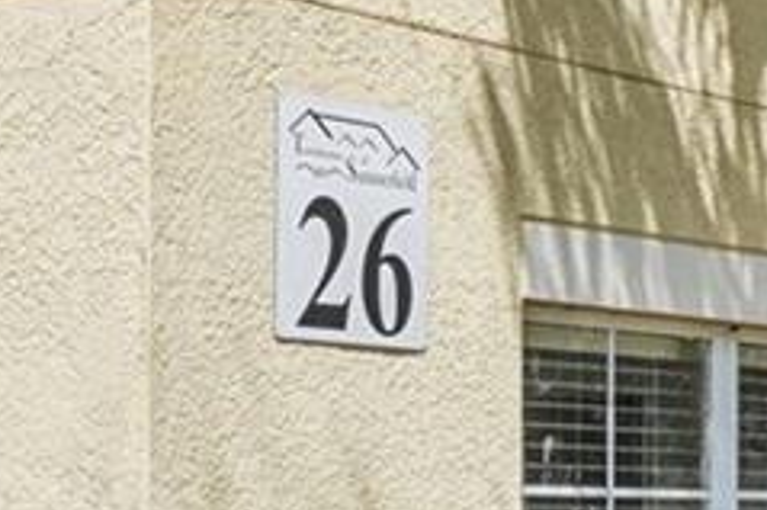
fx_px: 2349
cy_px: 83
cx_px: 154
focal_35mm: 110
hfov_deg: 18.4
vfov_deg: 12.3
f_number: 8
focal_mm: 11
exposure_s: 1/500
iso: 100
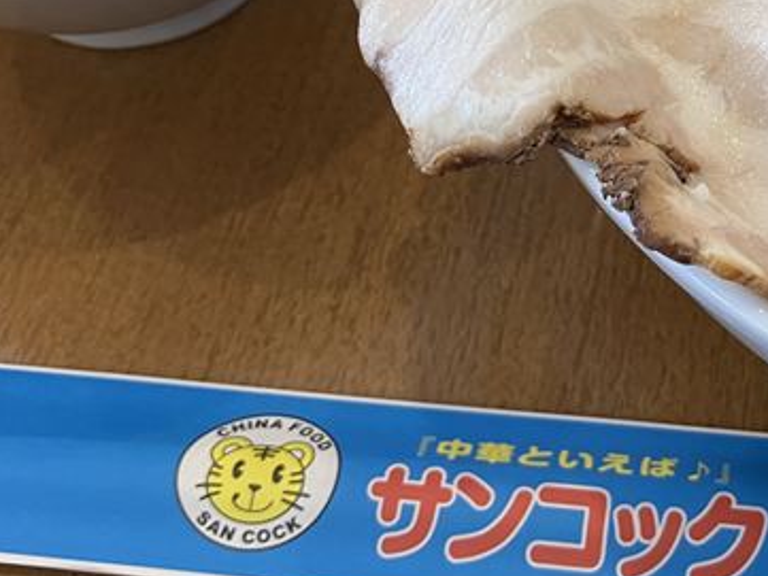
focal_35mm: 62
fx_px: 1376
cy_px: 119
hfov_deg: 30.0
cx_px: 674
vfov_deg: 23.3
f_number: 1.8
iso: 80
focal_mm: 3.99
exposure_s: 1/61
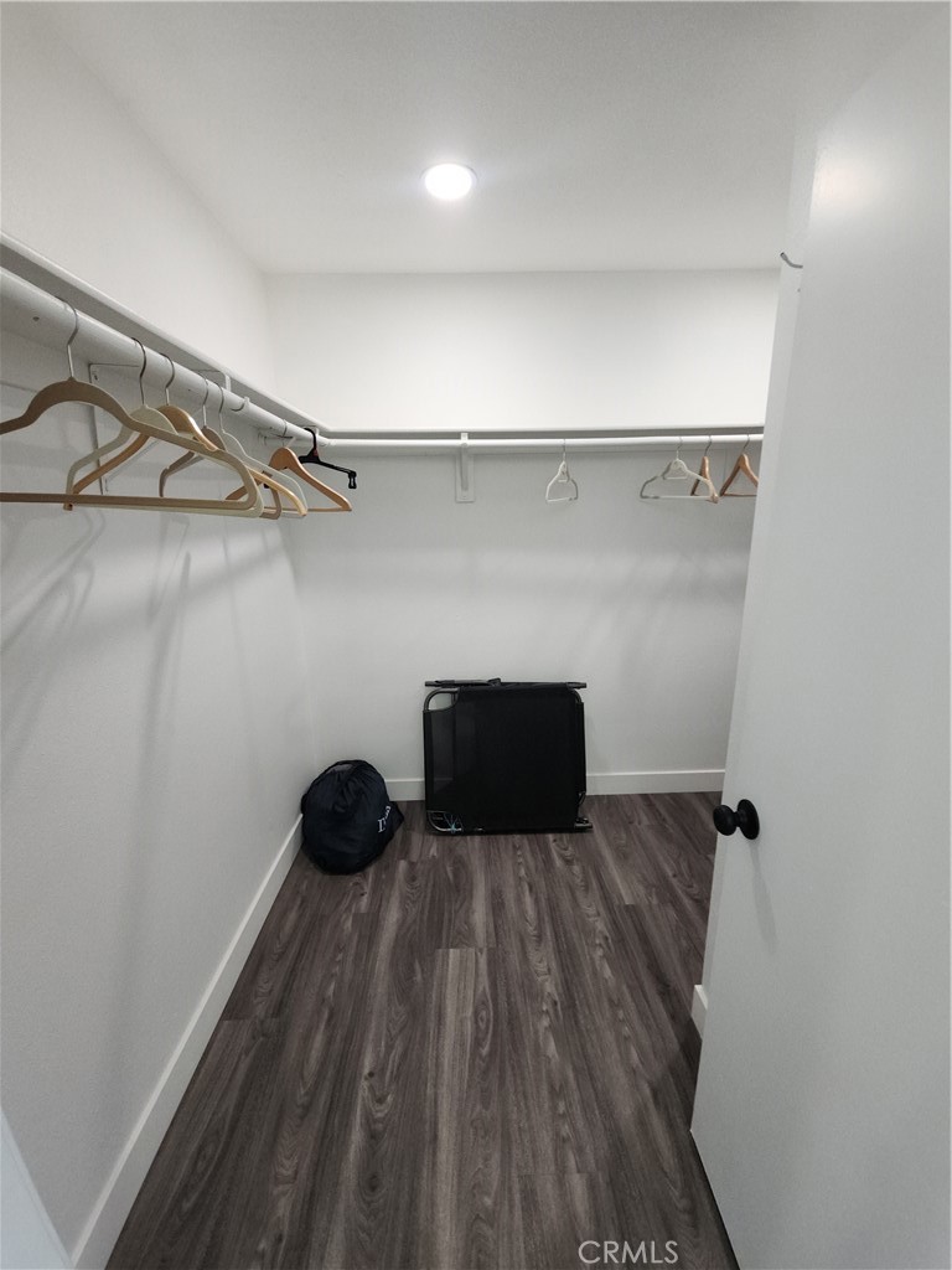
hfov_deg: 89.9
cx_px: 476
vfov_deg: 106.2
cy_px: 635
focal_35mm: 13
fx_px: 477
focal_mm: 2.2
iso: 160
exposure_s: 1/60
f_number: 2.2
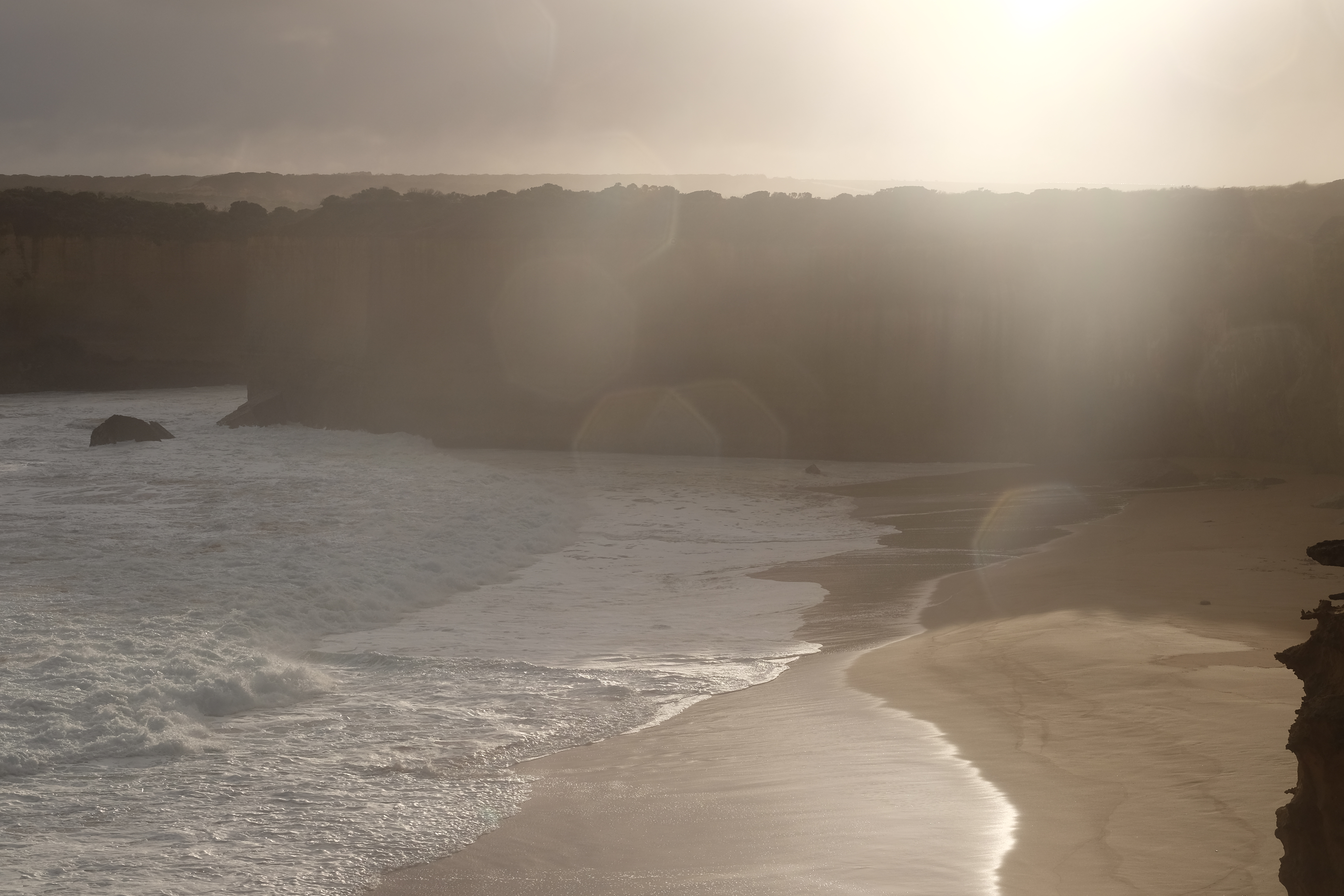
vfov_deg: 18.2
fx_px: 2800
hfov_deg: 27.0
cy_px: 448
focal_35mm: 75
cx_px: 672
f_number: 13
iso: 200
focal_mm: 50
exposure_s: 1/400
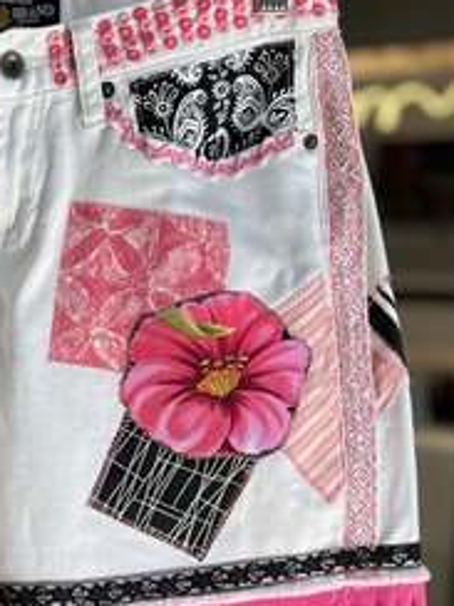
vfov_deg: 30.1
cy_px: 397
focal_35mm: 64
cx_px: -25
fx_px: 1119
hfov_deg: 21.9
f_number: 1.5
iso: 50
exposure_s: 1/361
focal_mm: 5.7
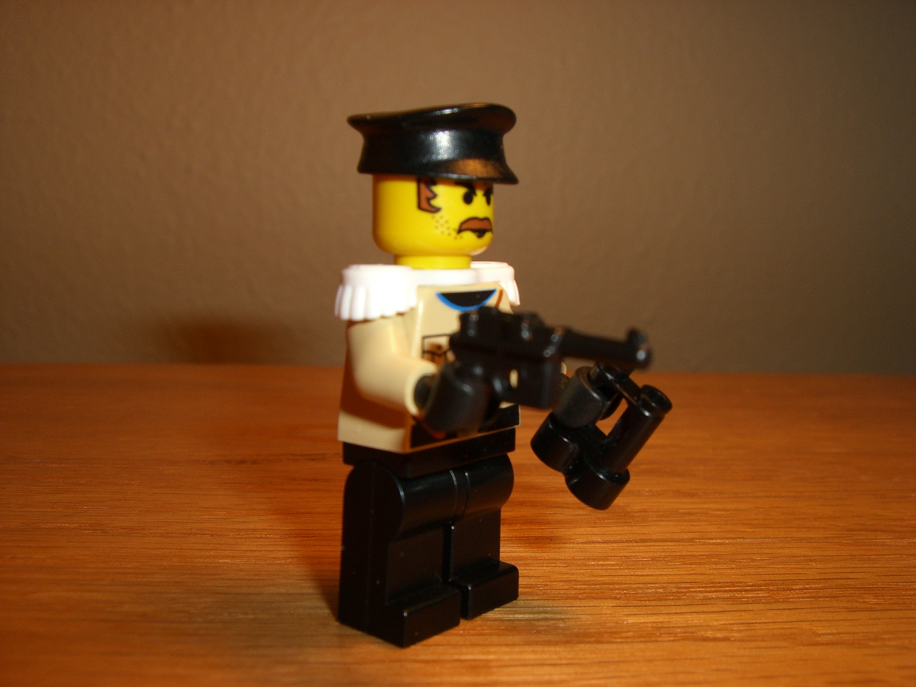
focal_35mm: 38
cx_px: 458
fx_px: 1006
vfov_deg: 37.7
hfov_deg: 49.0
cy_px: 344
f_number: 4.3
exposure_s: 1/60
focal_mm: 6.2
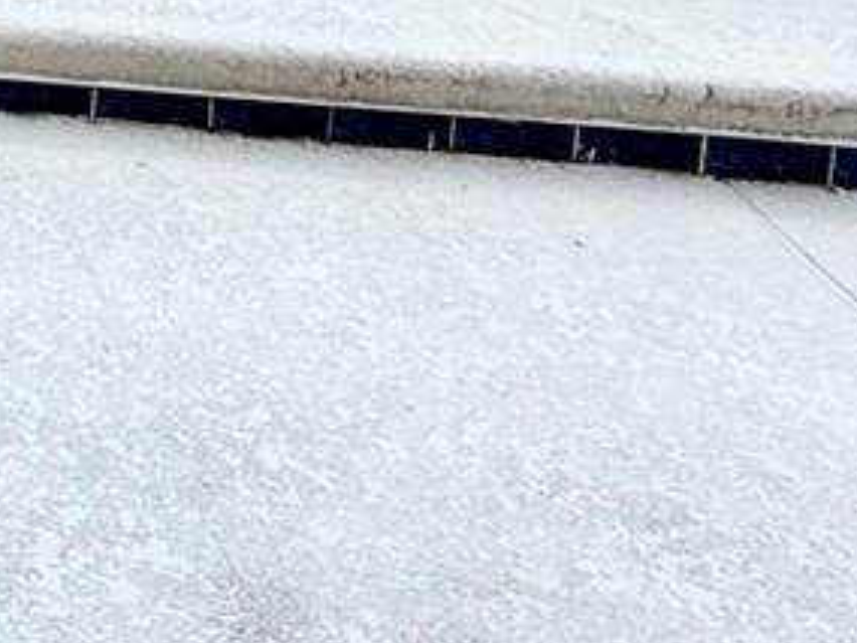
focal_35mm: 79
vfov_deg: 15.3
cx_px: -860
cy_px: -613
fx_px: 1956
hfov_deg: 17.5
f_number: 2.2
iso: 50
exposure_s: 1/125
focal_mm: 2.22
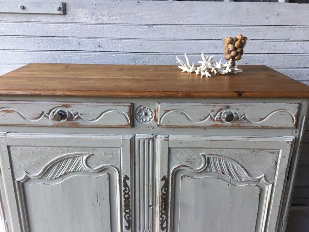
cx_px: 154
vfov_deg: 45.4
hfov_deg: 58.4
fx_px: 277
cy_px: 116
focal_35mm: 31
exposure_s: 1/50
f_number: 2.4
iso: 32
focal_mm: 3.3
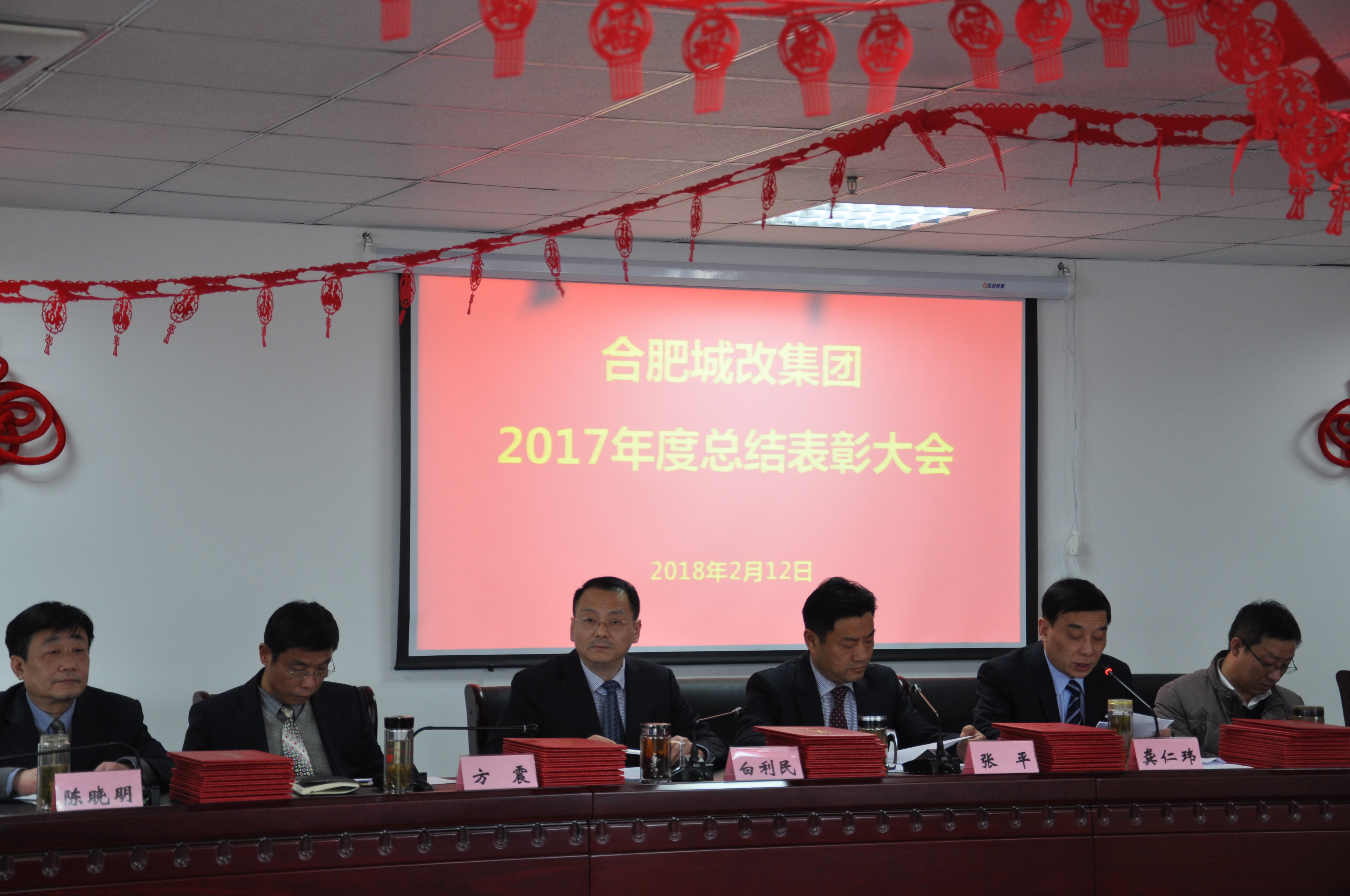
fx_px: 2809
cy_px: 448
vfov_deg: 18.1
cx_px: 675
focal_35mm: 75
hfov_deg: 27.0
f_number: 5.6
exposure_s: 1/30
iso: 400
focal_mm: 50
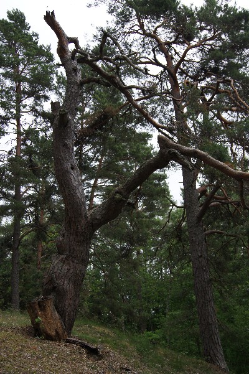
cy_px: 187
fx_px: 405
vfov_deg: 49.6
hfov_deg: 34.2
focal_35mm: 39
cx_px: 124
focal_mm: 26
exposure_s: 1/200
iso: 100
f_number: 4.5
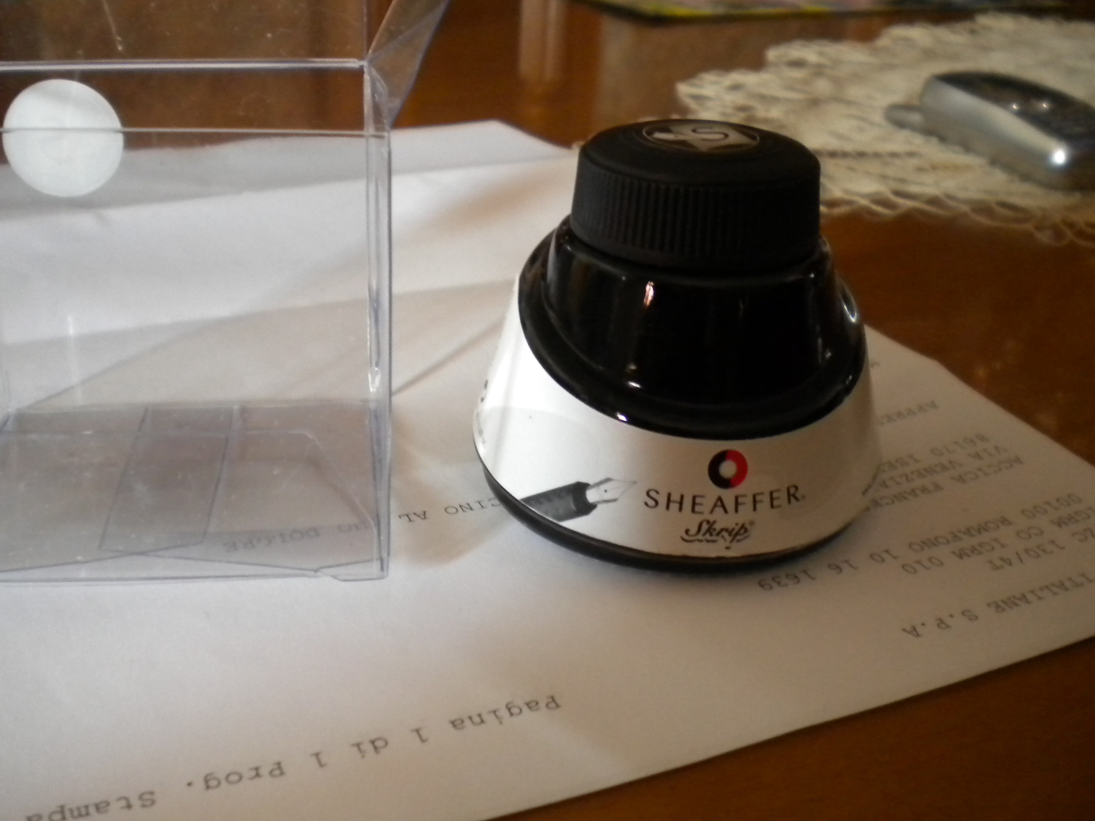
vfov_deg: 35.9
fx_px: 1265
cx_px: 518
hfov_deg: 46.8
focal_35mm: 40
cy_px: 383
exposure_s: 1/8.8
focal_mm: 6.3
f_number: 3.1
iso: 402
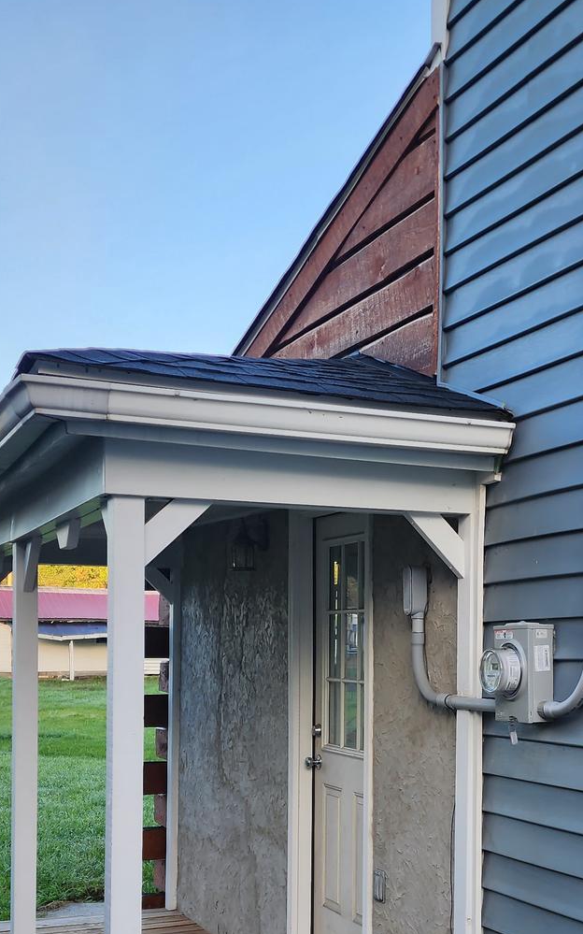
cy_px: 676
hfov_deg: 25.6
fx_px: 1272
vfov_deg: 39.4
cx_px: 419
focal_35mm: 50
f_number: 1.8
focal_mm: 6.4
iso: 25
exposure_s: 1/180
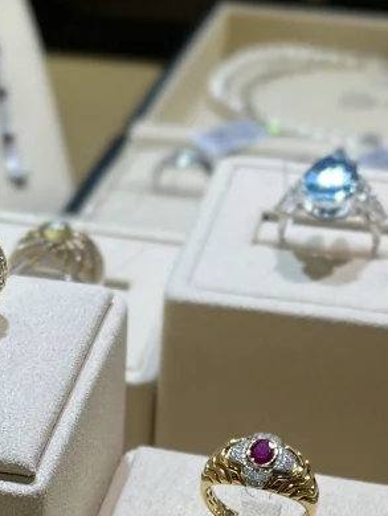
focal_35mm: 96
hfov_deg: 15.3
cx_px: 74
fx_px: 1433
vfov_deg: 20.0
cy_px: 475
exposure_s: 1/1575
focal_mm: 5.7
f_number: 1.5
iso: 50
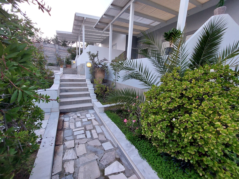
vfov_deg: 89.9
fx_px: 90
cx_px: 120
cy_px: 90
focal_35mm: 13
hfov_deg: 106.2
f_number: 2.2
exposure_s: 1/60
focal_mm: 1.74
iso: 320
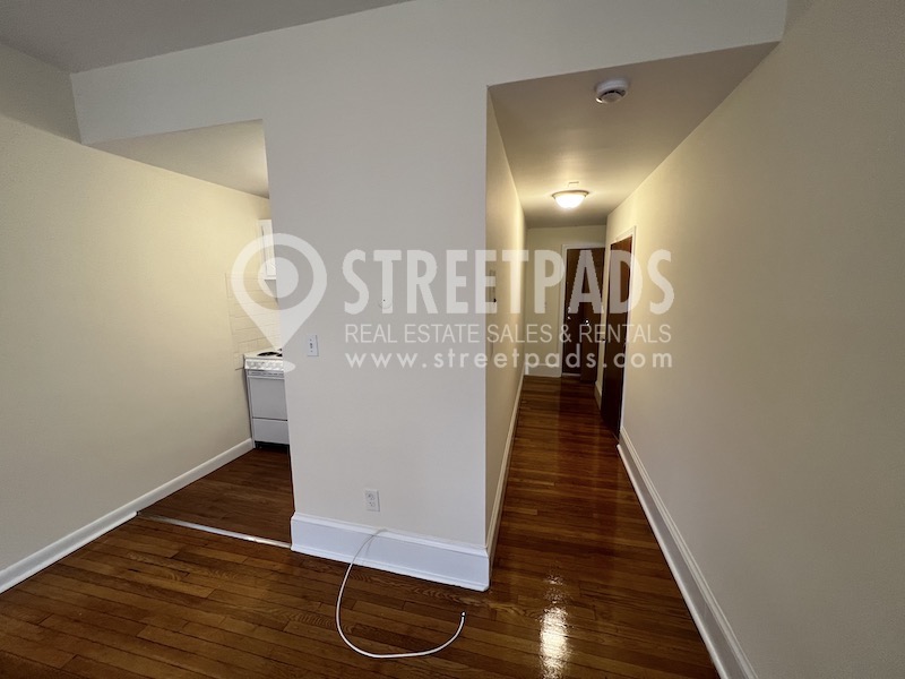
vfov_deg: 89.9
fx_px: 340
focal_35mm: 13
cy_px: 340
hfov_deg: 106.2
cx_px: 452
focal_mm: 1.57
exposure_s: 1/60
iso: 125
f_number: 1.8
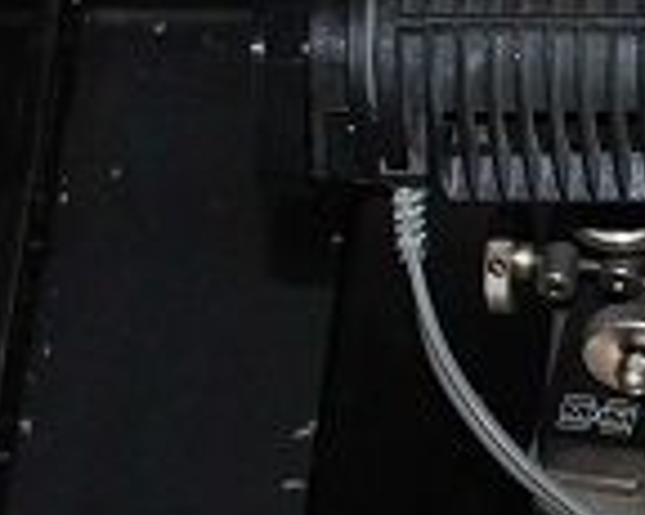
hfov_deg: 6.6
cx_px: 1187
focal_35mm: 284
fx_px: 5418
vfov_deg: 5.4
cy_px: 296
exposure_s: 1/125
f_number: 4.5
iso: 100
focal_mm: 30
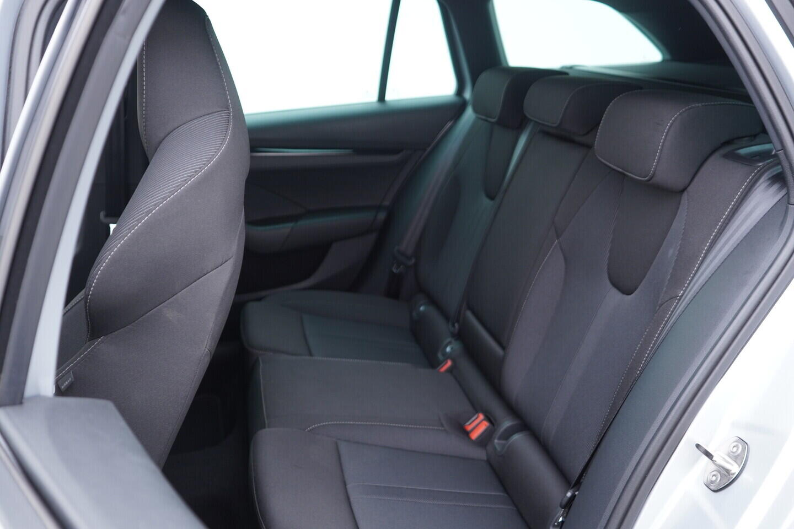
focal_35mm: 36
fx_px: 794
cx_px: 397
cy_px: 264
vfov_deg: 36.9
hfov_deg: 53.1
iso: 250
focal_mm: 24
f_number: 2.8
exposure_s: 1/40
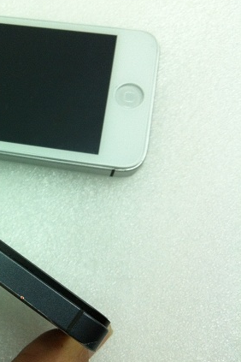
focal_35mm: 55
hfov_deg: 23.1
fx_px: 552
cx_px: -26
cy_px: 192
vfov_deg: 36.2
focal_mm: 3.85
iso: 100
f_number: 2.8
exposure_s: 1/17
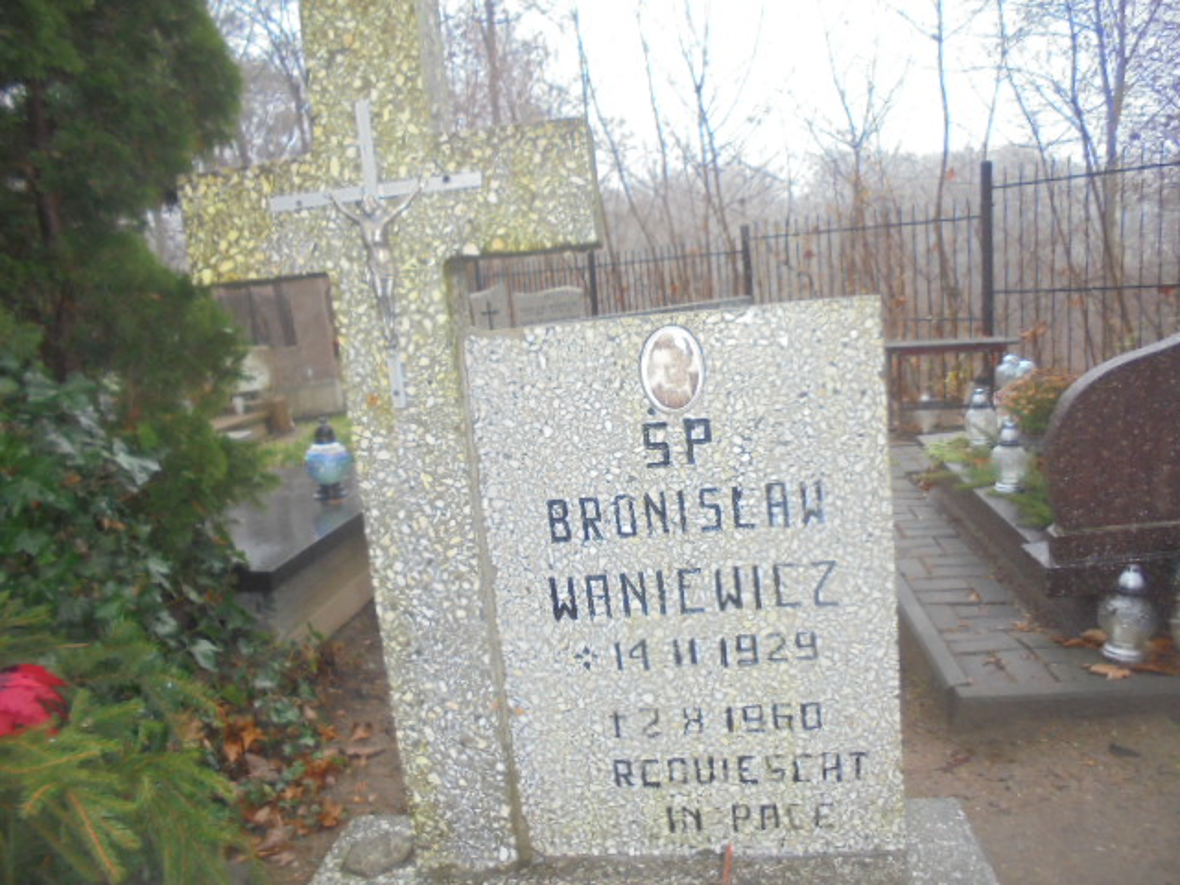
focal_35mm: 26
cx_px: 590
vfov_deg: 53.1
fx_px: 886
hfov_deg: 67.3
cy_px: 442
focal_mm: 4.6
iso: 250
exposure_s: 1/30
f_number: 3.5
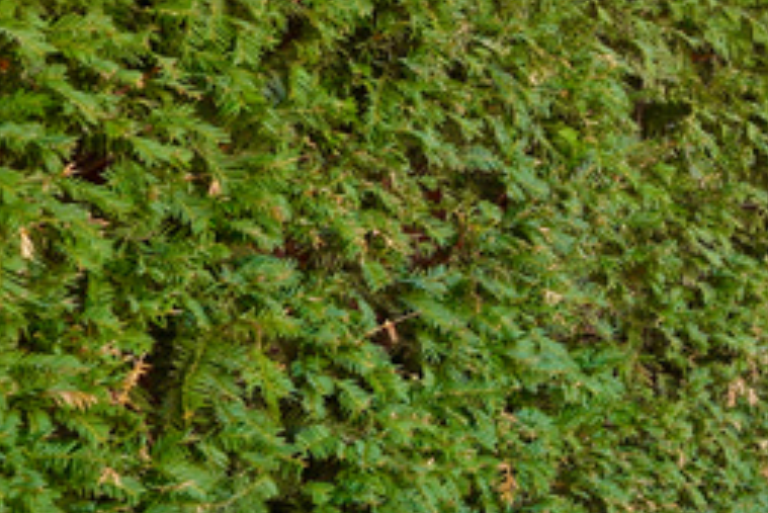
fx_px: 1985
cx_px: 1475
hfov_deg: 17.0
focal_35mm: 93
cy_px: 152
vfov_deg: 14.7
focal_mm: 23
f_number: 9
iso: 250
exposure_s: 1/6
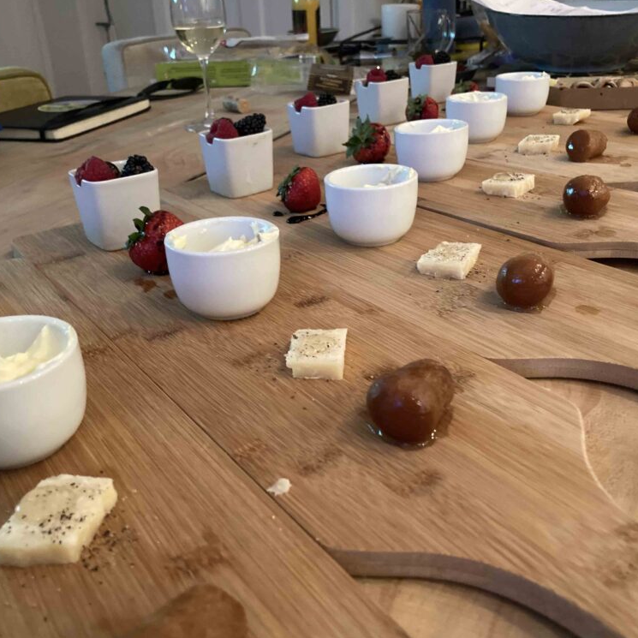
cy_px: 325
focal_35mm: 34
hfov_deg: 48.5
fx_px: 709
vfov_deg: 48.4
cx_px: 319
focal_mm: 3.99
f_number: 1.8
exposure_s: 1/25
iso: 500
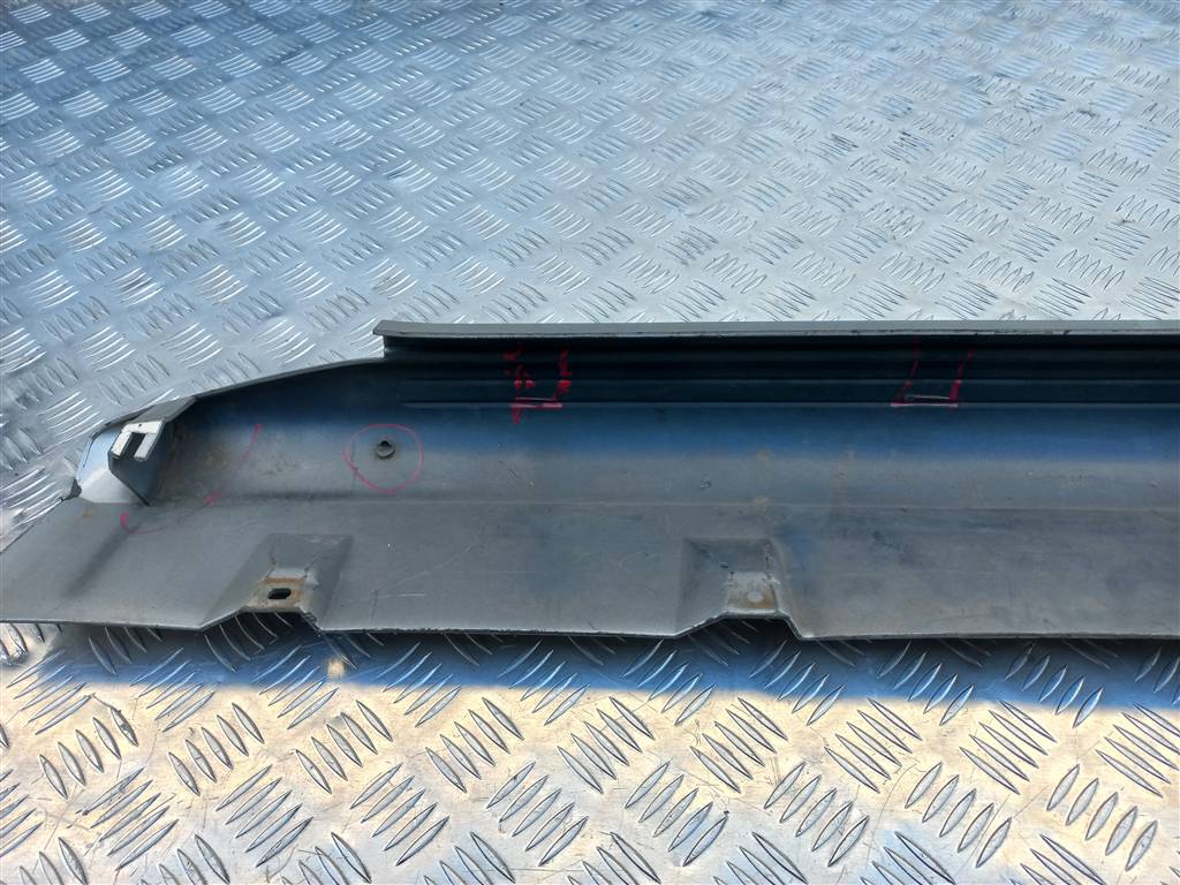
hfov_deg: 69.4
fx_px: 852
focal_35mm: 25
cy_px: 442
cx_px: 590
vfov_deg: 54.9
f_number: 1.8
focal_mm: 4.6
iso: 32
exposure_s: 1/100
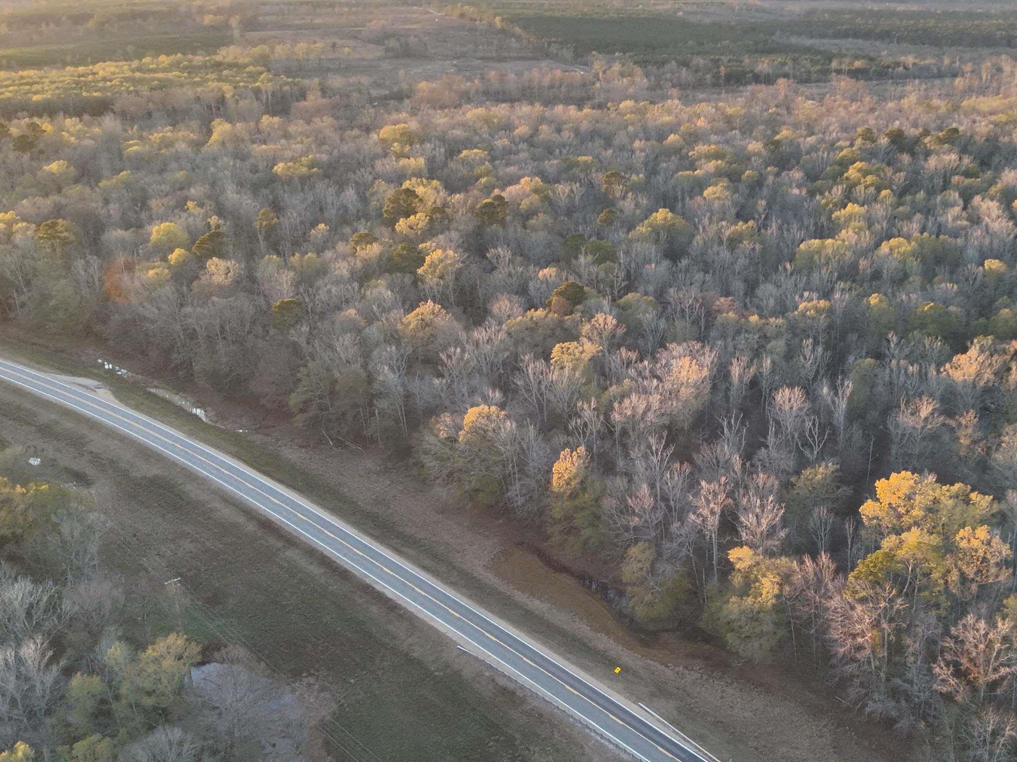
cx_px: 698
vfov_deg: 38.5
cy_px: 453
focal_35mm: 37
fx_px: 1087
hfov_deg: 49.1
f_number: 2.8
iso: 100
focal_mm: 4.4
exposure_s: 1/125
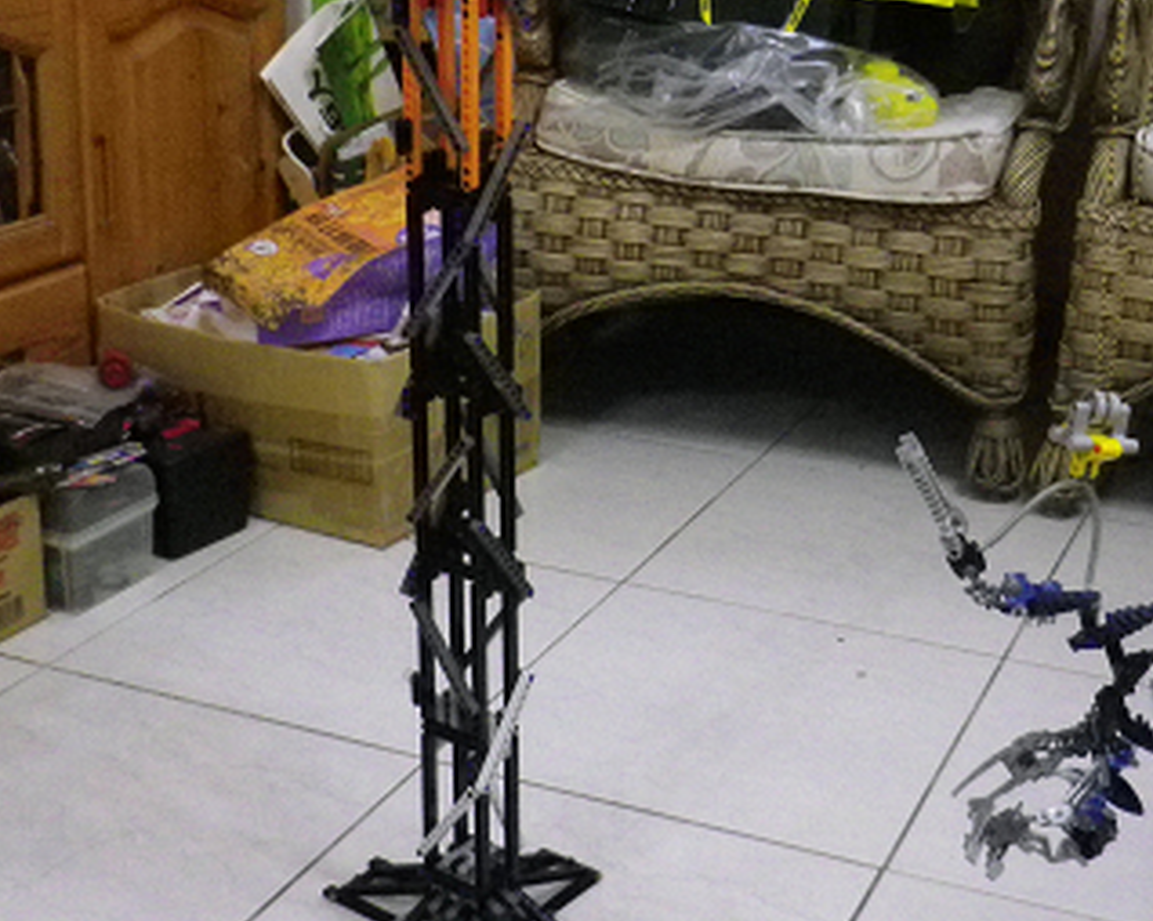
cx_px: 722
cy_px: 373
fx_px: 1876
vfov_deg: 27.5
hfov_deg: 34.0
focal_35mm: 55
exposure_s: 1/50
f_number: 3.2
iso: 640
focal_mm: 5
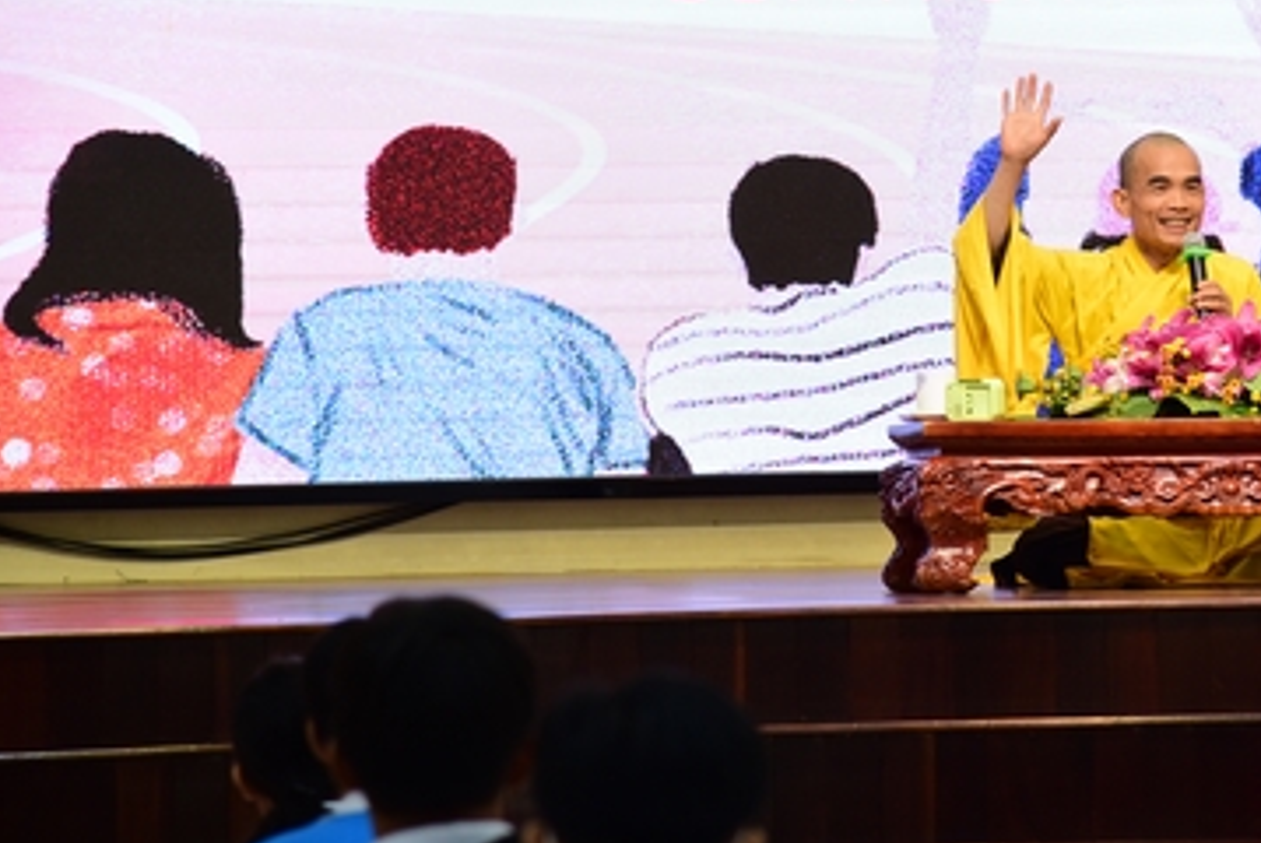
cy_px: 221
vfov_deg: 6.3
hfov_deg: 9.4
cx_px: 1054
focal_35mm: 217
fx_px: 7607
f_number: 4.5
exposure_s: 1/80
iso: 1250
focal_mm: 120
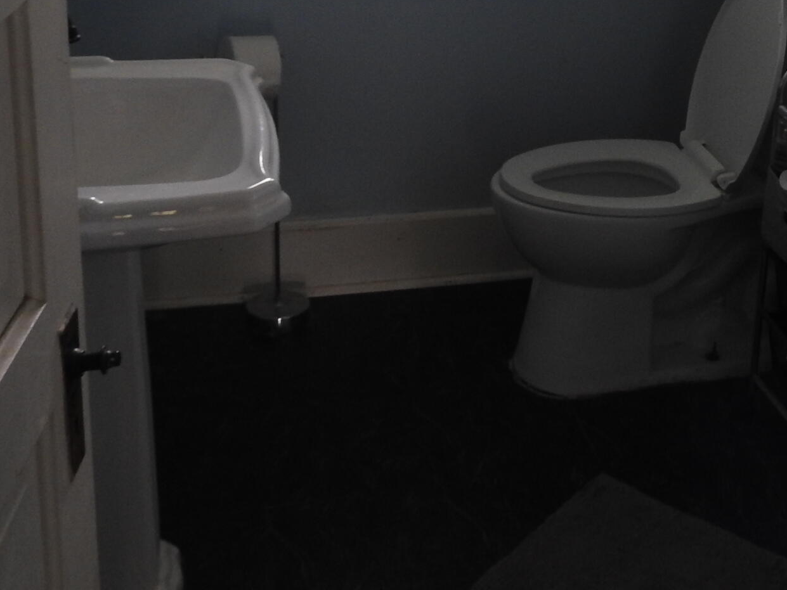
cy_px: 10
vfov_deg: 24.2
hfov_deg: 32.6
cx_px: 595
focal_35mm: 58
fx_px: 1319
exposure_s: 1/30
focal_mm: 4.3
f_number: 3.3
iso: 200
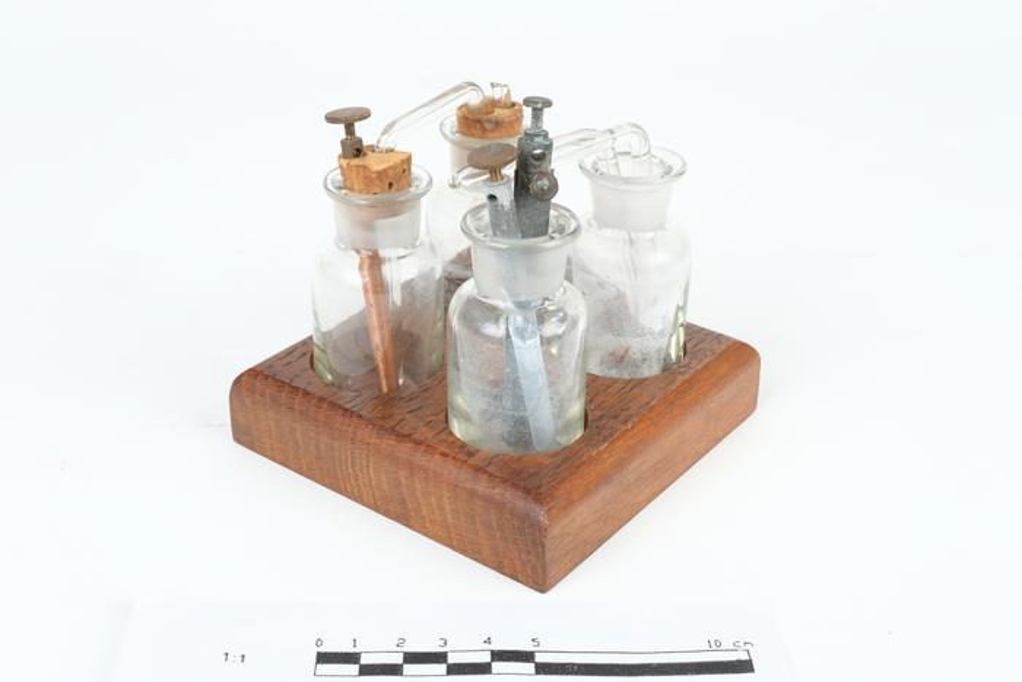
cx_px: 511
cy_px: 341
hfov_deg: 42.7
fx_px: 1306
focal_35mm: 46
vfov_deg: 29.3
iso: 160
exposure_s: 1/3.2
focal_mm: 30.8
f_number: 16
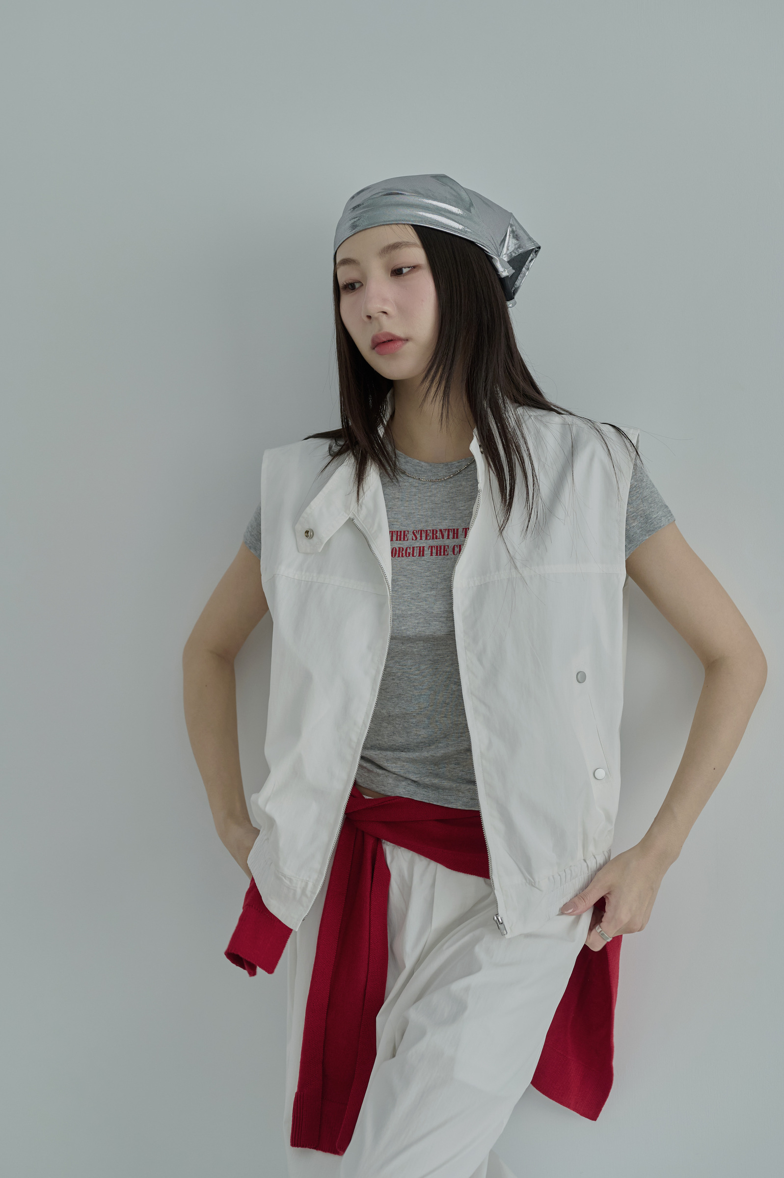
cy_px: 589
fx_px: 1635
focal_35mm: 50
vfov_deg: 39.6
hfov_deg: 27.0
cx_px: 392
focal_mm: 50
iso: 800
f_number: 3.5
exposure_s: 1/125
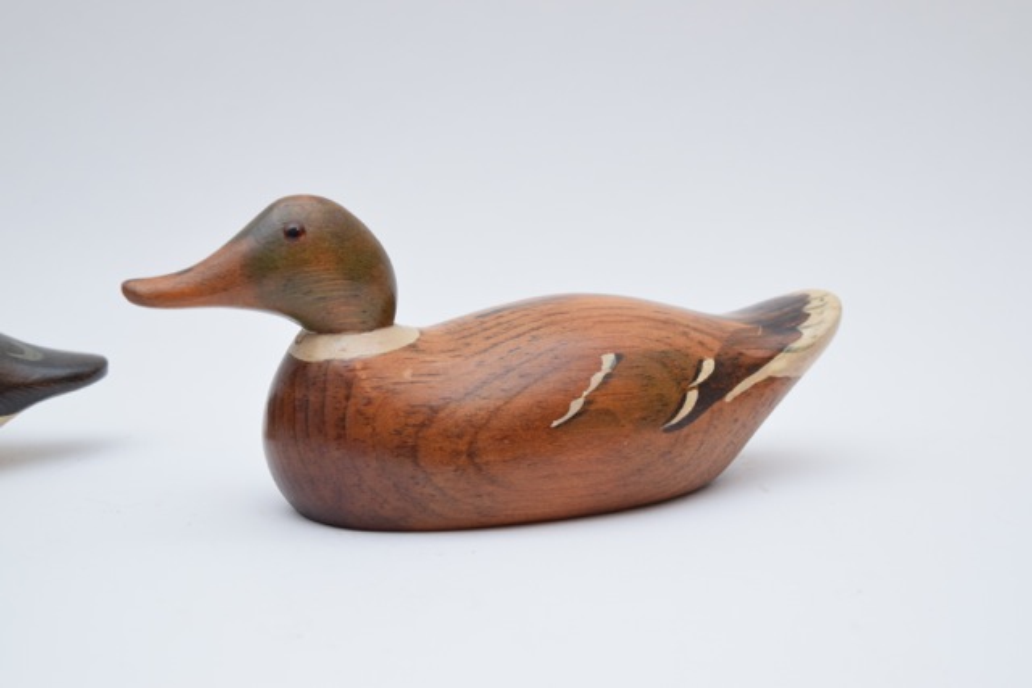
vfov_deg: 20.2
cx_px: 516
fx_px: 1935
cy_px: 344
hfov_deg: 29.9
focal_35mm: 68
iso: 800
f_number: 5.6
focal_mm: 45
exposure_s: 1/125
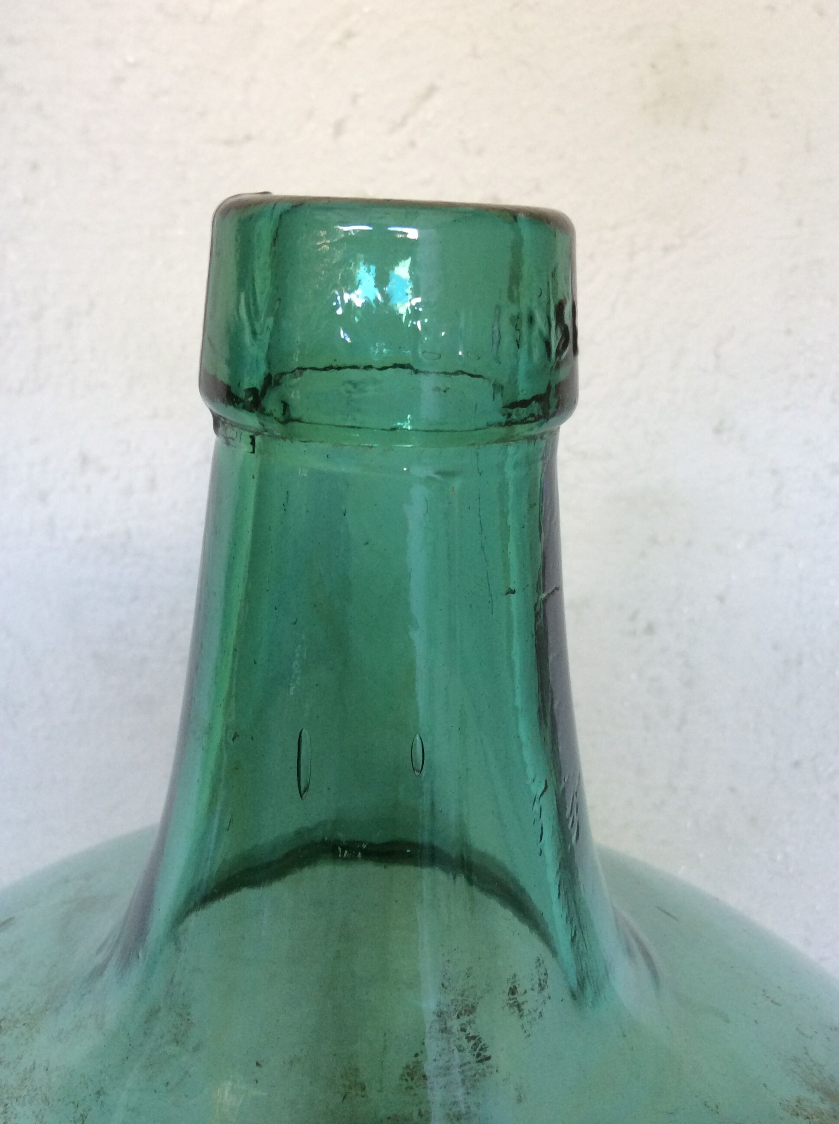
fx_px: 1037
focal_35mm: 32
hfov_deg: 44.1
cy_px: 562
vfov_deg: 56.9
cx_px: 420
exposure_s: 1/25
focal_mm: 3.3
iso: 64
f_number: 2.4
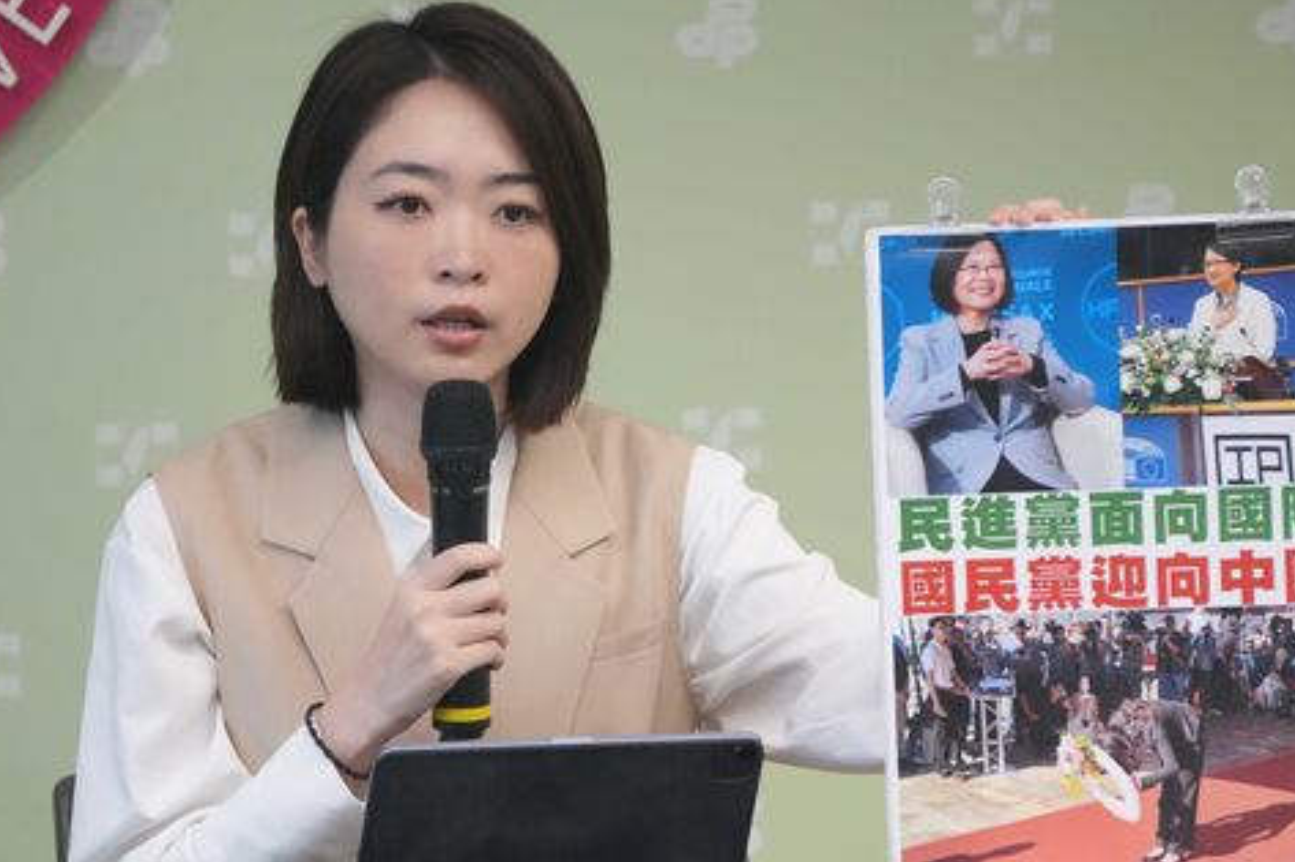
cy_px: 493
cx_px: 698
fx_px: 13268
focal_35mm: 369
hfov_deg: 5.6
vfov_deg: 3.7
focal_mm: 194
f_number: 6.3
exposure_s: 1/250
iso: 3200
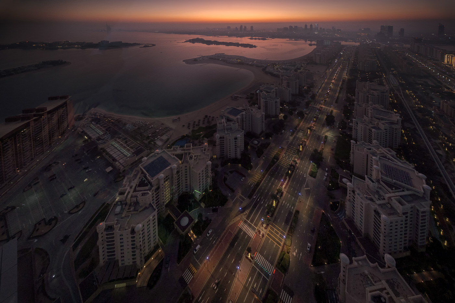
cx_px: 228
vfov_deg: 90.0
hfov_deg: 112.6
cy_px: 152
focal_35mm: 12
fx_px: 152
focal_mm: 8
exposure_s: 1/15
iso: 640
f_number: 5.6
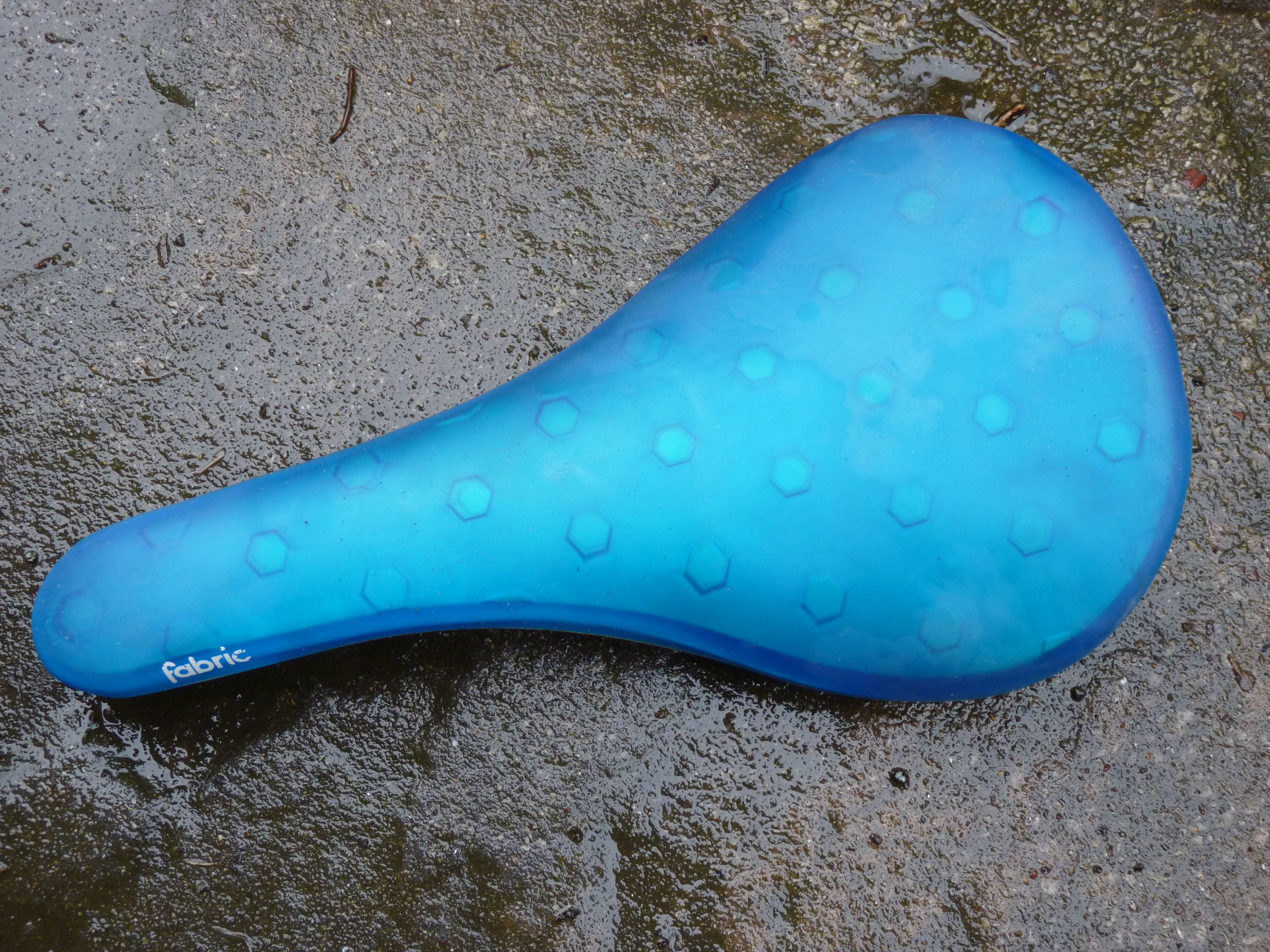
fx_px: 1651
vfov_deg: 32.2
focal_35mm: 45
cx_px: 635
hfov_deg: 42.1
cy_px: 476
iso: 250
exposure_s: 1/30
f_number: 3
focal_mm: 8
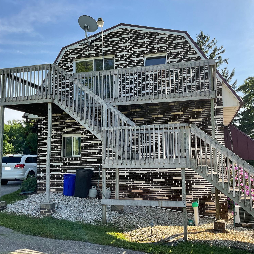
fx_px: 291
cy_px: 125
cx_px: 128
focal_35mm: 35
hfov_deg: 47.2
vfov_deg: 47.2
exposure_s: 1/781
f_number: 1.8
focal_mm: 3
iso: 16
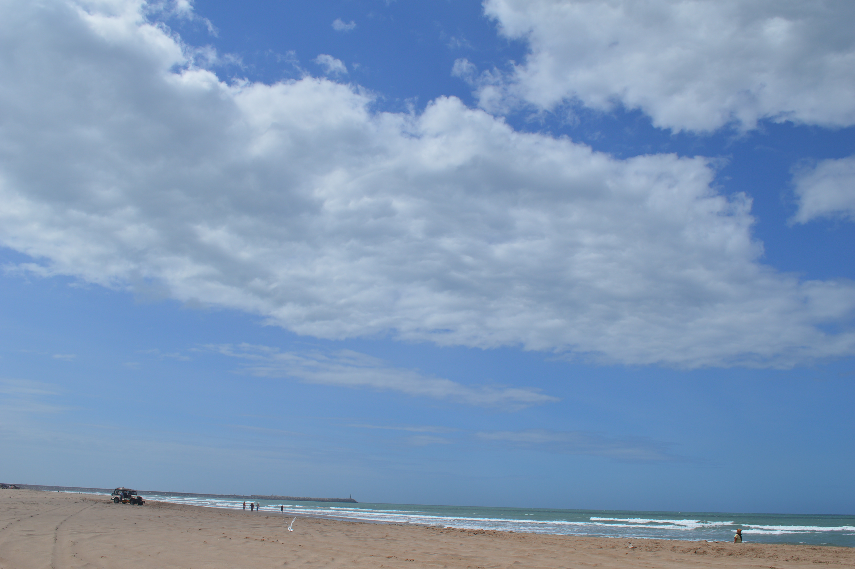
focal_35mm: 33
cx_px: 428
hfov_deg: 57.3
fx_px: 783
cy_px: 284
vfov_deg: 39.9
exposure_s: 1/400
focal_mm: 22
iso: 100
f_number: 10
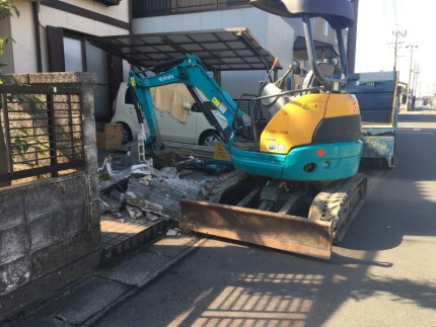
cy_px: 164
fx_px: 365
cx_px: 218
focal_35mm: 29
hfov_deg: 61.6
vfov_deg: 48.3
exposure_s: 1/301
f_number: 2.2
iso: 25
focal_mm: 4.15
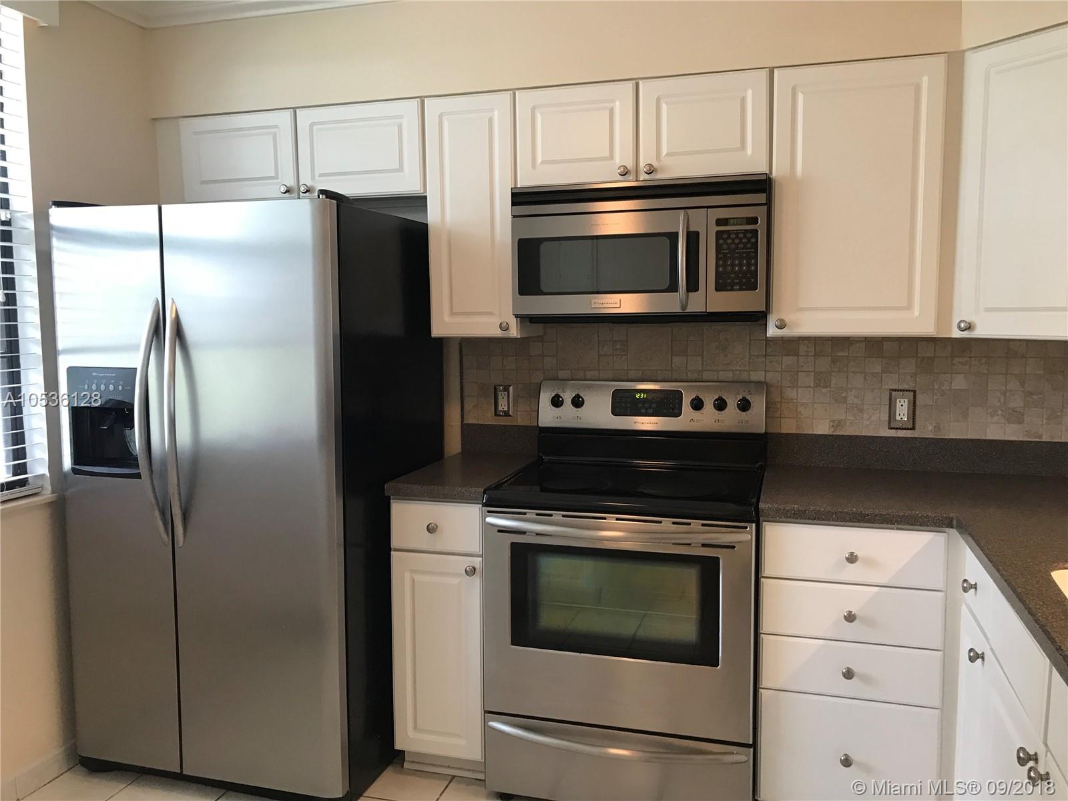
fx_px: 864
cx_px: 534
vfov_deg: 49.7
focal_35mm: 28
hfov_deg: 63.4
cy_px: 400
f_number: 1.8
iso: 40
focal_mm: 3.99
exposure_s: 1/24
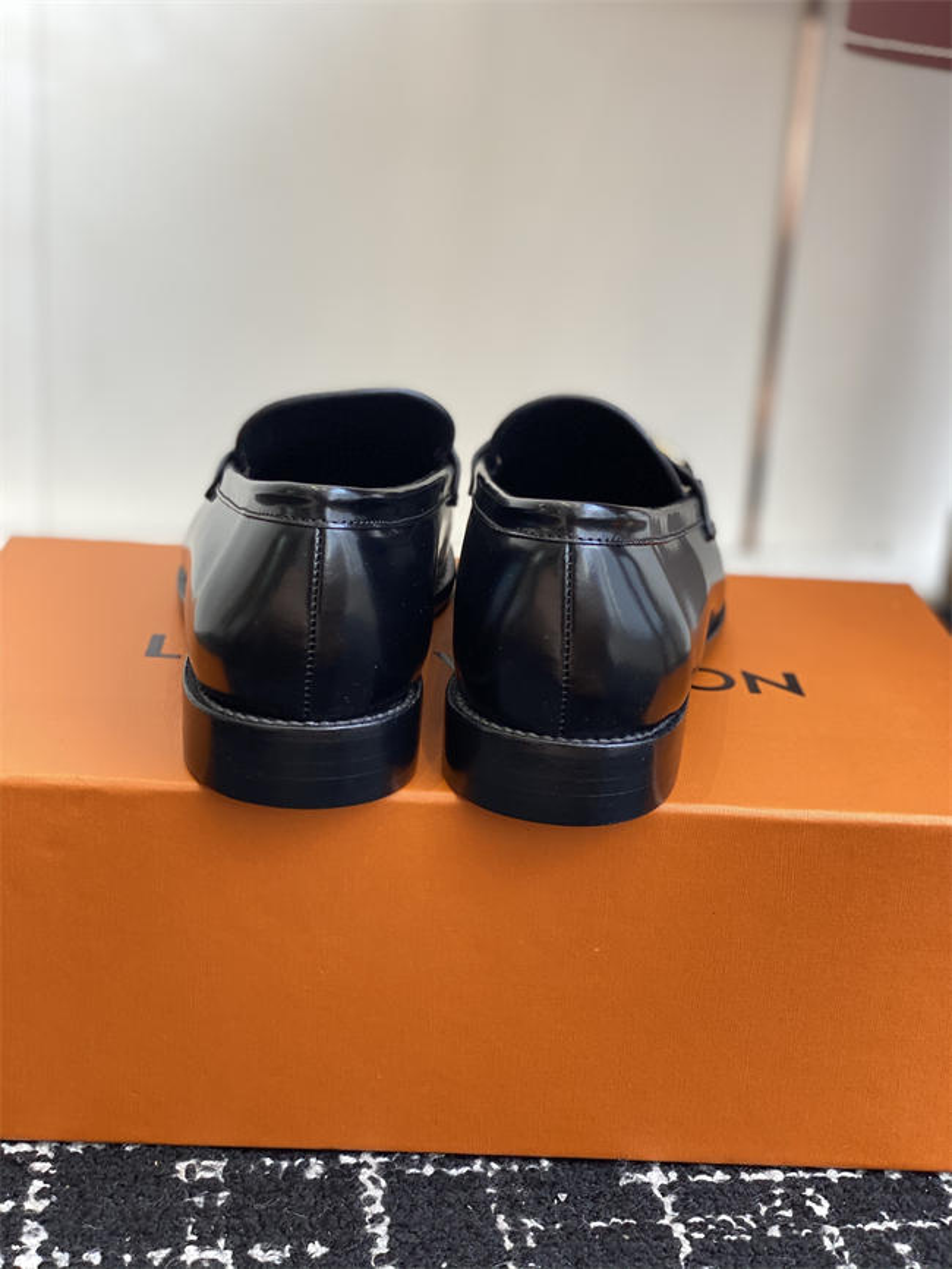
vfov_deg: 36.8
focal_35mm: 52
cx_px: 476
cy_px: 634
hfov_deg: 28.0
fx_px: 1906
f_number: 2
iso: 64
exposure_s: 1/122
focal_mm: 6
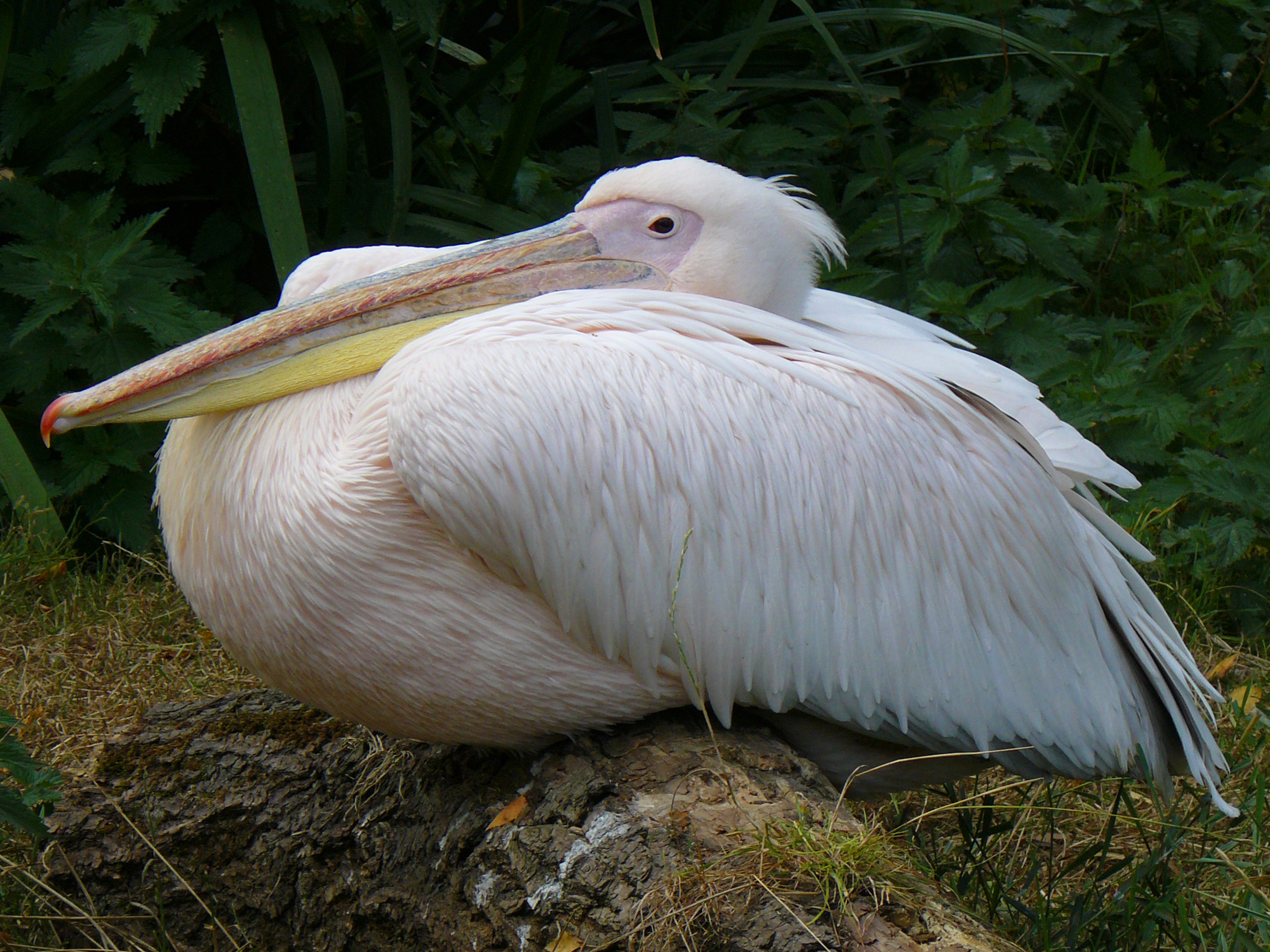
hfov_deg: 7.6
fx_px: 9502
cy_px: 476
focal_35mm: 259
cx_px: 635
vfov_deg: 5.7
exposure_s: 1/200
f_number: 5.6
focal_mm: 35.9
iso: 100
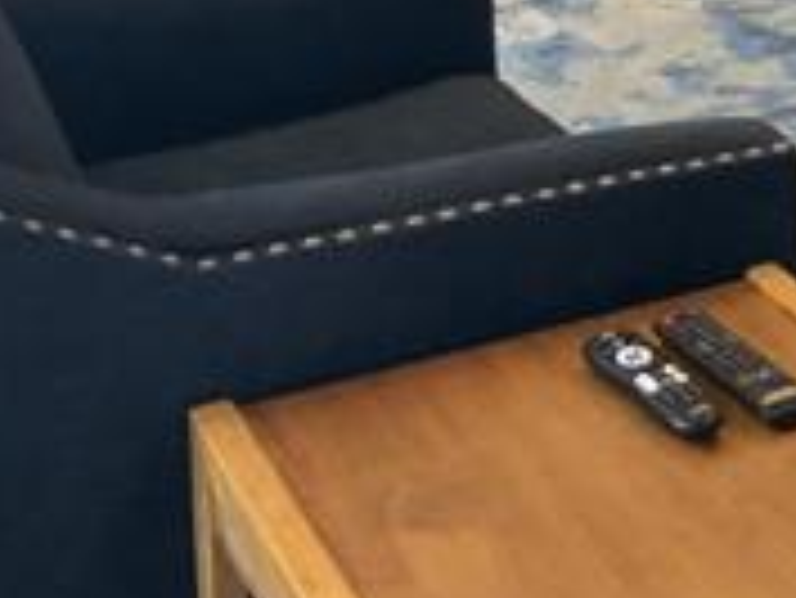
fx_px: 2416
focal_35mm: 105
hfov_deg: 18.2
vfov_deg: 12.9
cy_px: -459
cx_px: 809
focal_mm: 3
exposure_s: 1/60
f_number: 1.8
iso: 160
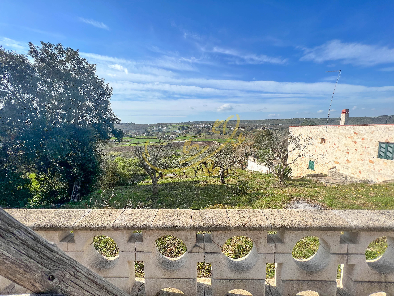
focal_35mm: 13
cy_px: 148
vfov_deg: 89.9
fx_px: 148
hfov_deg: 106.2
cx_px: 197
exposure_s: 1/1800
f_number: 1.8
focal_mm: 1.57
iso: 32
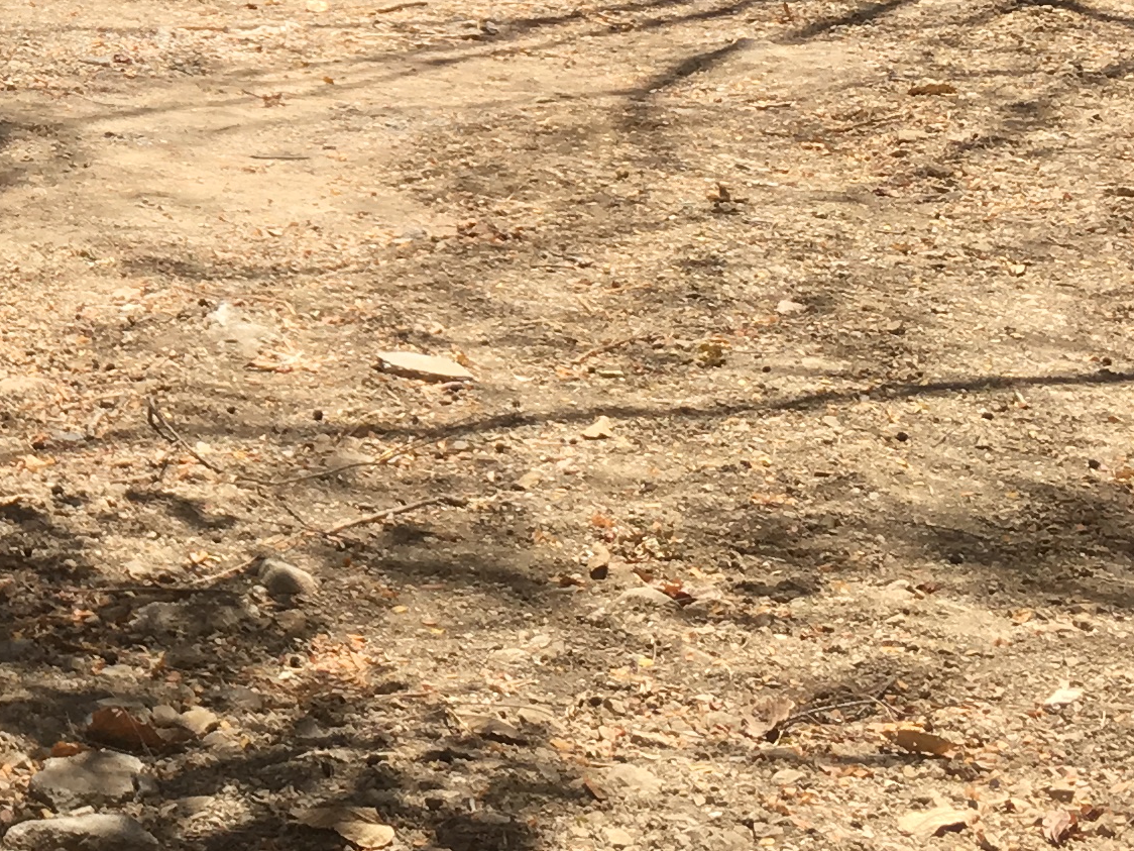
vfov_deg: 13.9
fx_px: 3407
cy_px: -109
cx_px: -328
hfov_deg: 17.7
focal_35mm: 104
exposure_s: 1/894
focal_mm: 4.15
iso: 25
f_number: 2.2
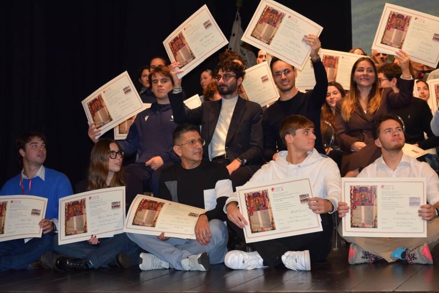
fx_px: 927
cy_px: 148
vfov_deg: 18.0
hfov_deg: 26.6
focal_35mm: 76
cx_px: 219
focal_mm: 50
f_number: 5
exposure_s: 1/80
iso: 800
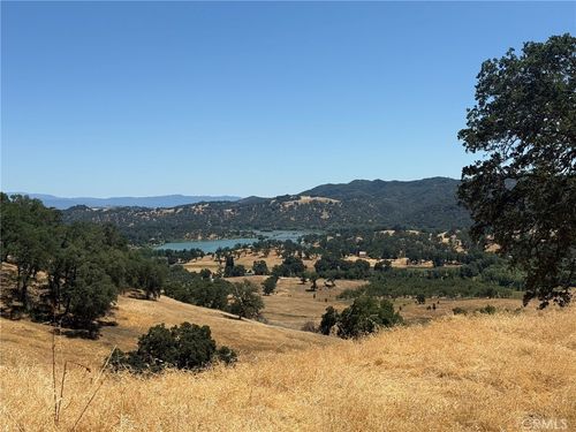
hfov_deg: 39.7
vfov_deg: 30.3
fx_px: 799
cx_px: 288
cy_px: 216
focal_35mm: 48
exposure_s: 1/6536
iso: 64
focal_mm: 6.76
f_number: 1.78
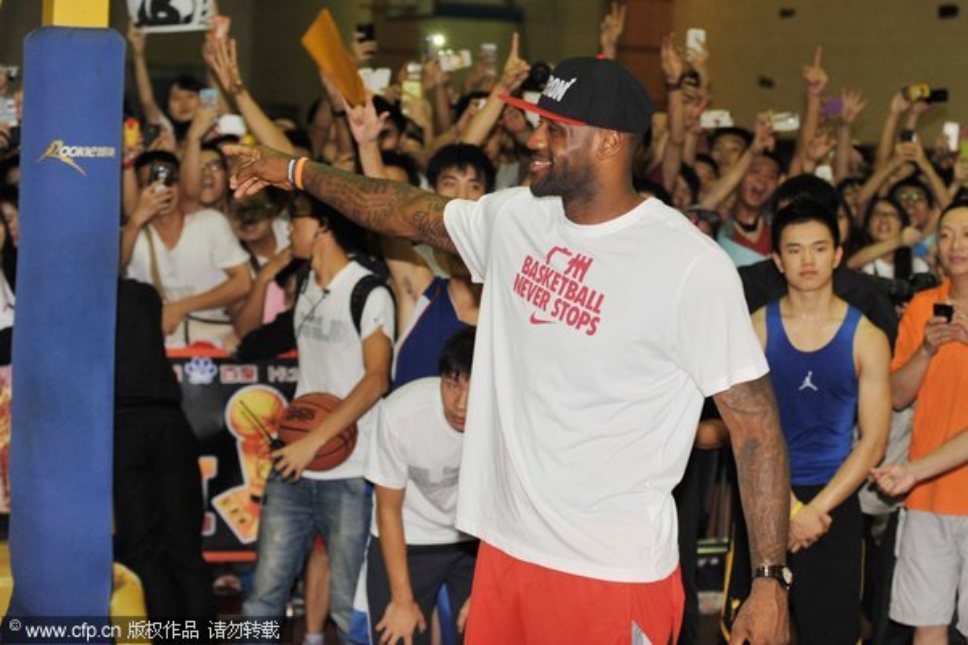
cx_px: 484
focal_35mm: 70
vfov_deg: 19.5
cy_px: 322
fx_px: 1882
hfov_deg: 28.8
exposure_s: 1/400
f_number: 3.2
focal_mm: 70
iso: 800
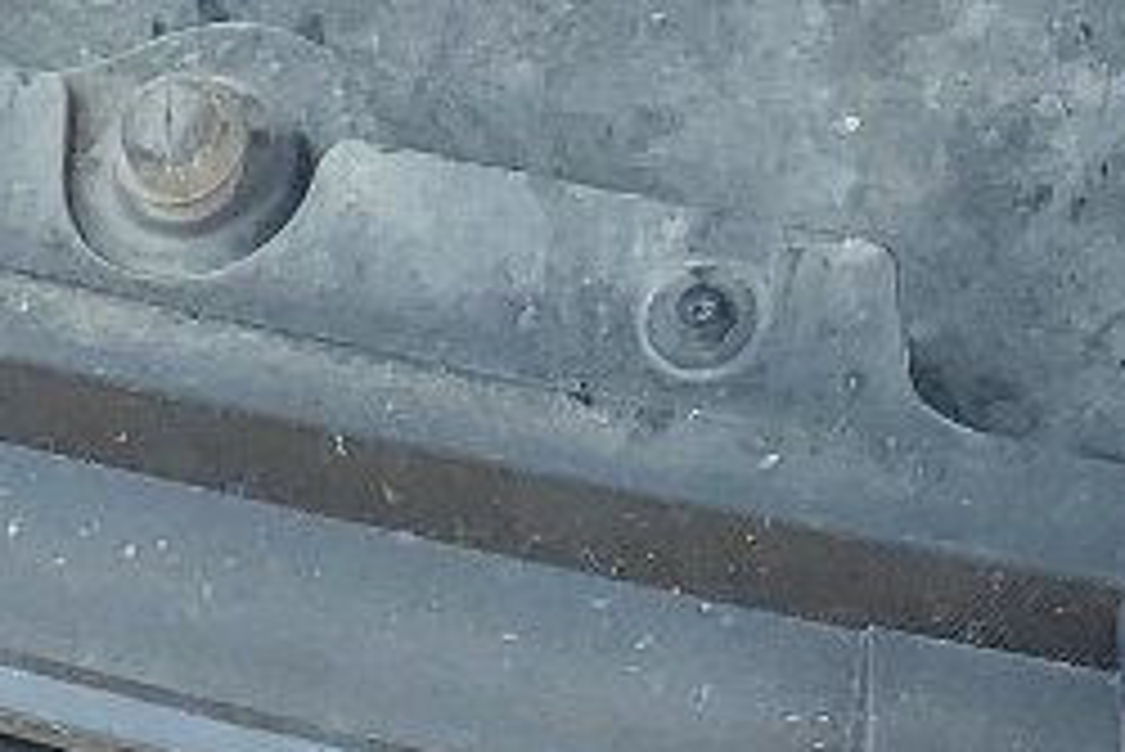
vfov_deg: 7.2
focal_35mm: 173
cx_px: 1404
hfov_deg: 11.6
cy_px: -1333
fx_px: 5409
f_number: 1.5
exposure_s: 1/1250
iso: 50
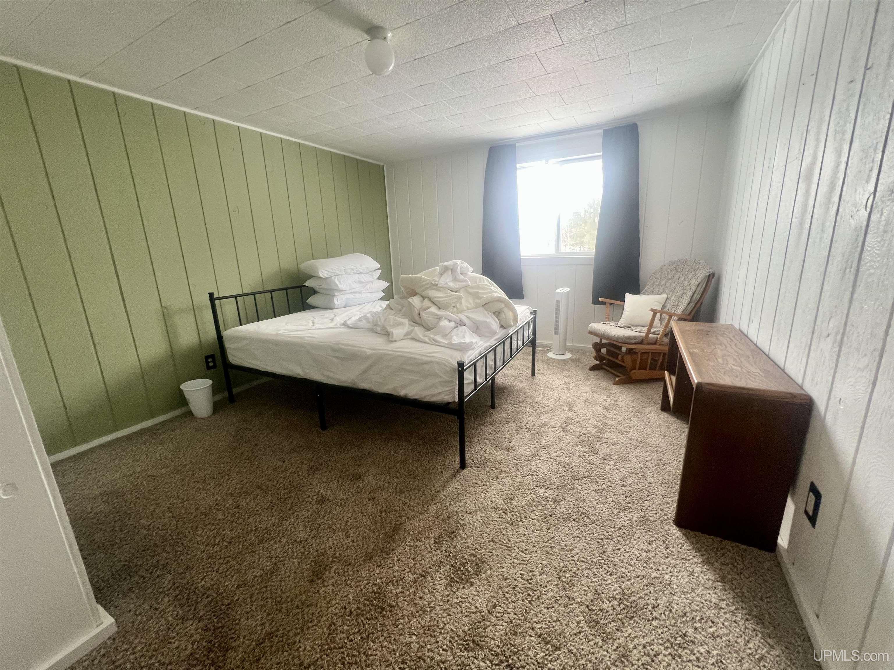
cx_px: 447
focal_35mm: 13
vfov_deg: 89.9
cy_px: 335
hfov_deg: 106.2
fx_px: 336
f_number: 1.8
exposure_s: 1/60
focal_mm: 1.57
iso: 160
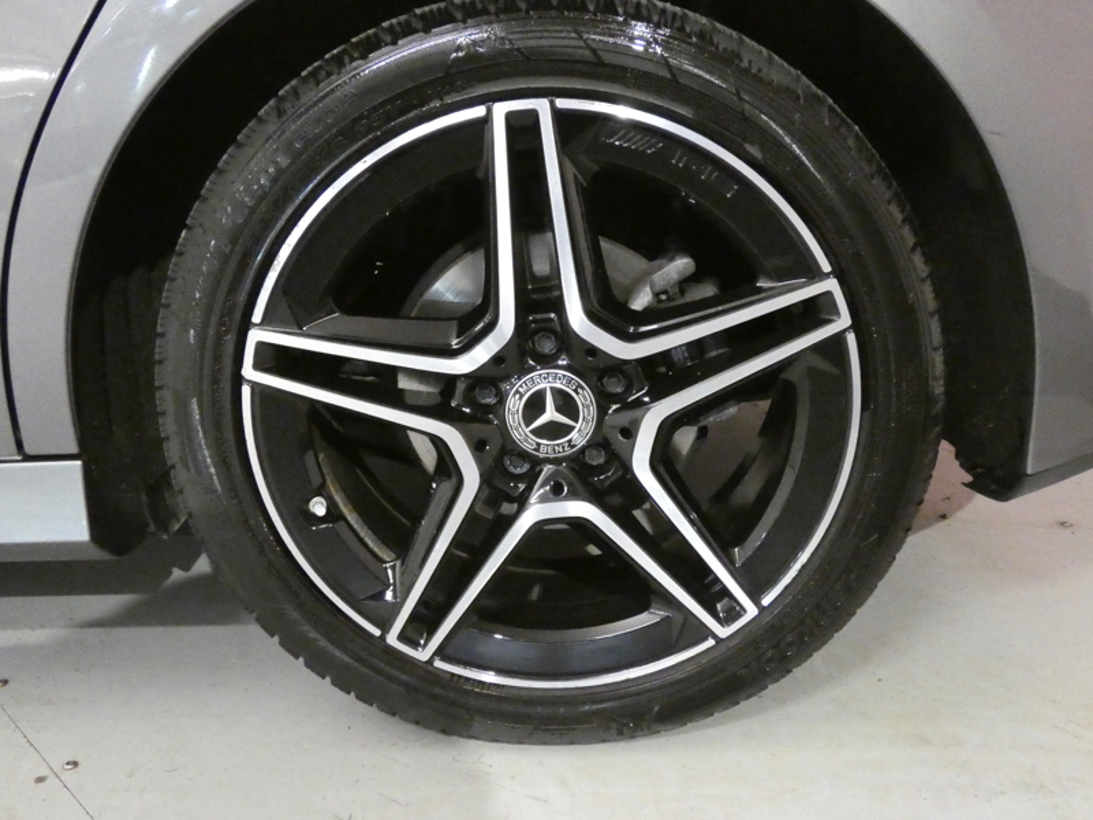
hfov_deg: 56.8
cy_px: 410
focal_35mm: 32
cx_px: 546
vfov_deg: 44.2
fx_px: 1010
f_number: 3.4
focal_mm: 5.8
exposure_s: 1/60
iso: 3200
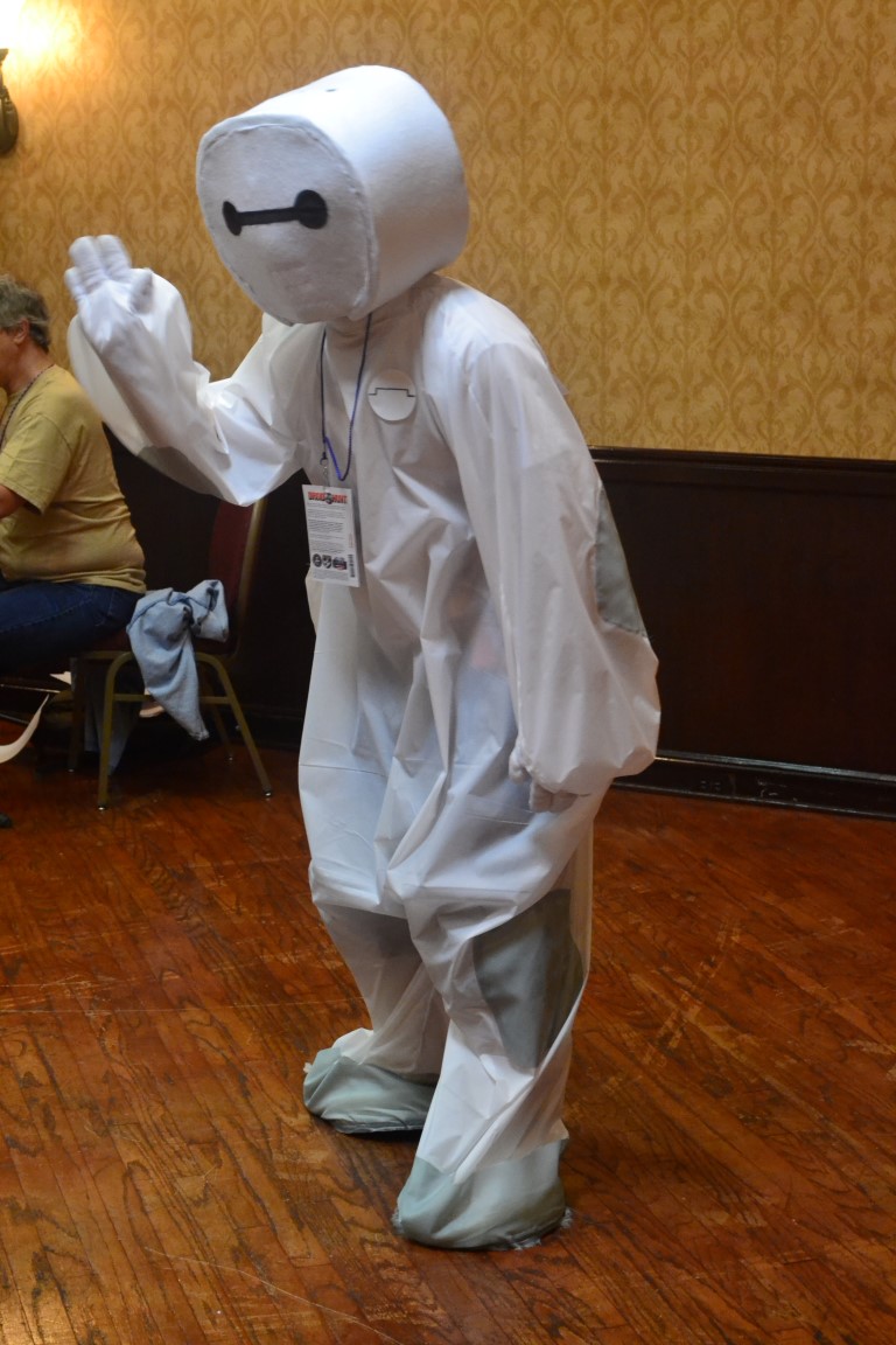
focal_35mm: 63
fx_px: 2352
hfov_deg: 21.6
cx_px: 448
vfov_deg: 31.9
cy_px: 672
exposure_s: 1/30
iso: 3200
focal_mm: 42
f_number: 5.3
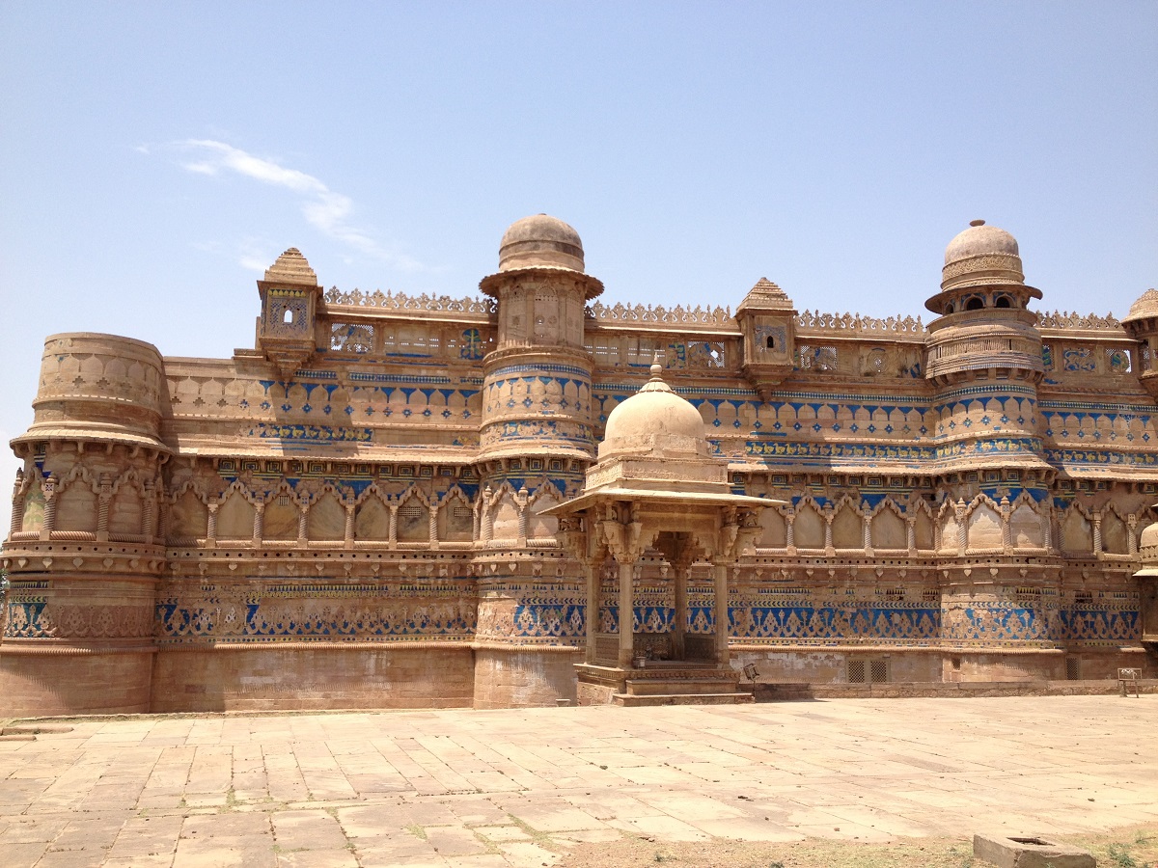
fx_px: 1171
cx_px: 579
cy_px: 434
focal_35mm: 35
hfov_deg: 52.6
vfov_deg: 40.7
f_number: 2.4
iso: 50
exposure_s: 1/1284
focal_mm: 4.28
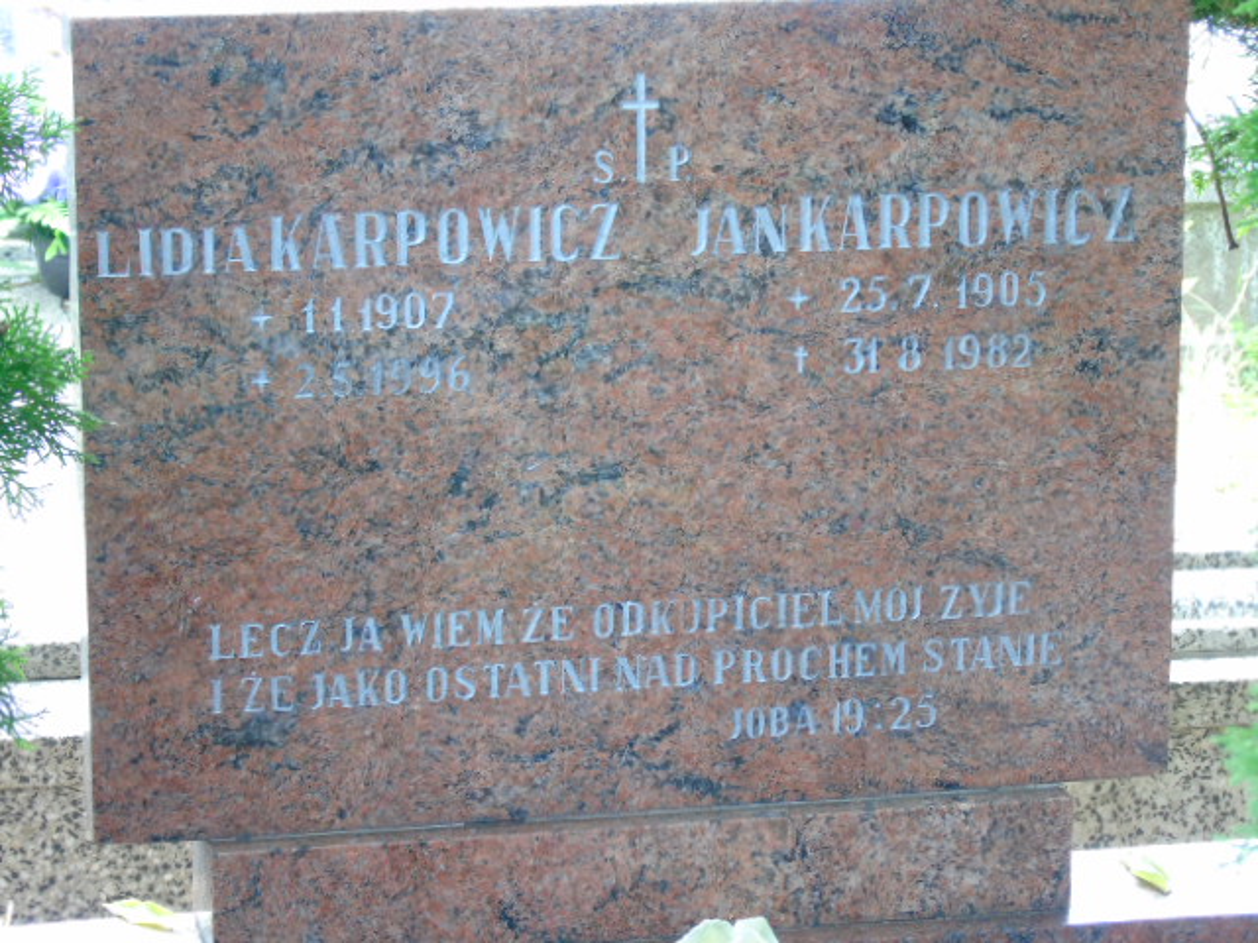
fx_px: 4506
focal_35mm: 124
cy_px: 472
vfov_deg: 12.0
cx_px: 629
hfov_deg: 15.9
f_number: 4.6
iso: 500
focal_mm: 22
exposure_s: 1/30
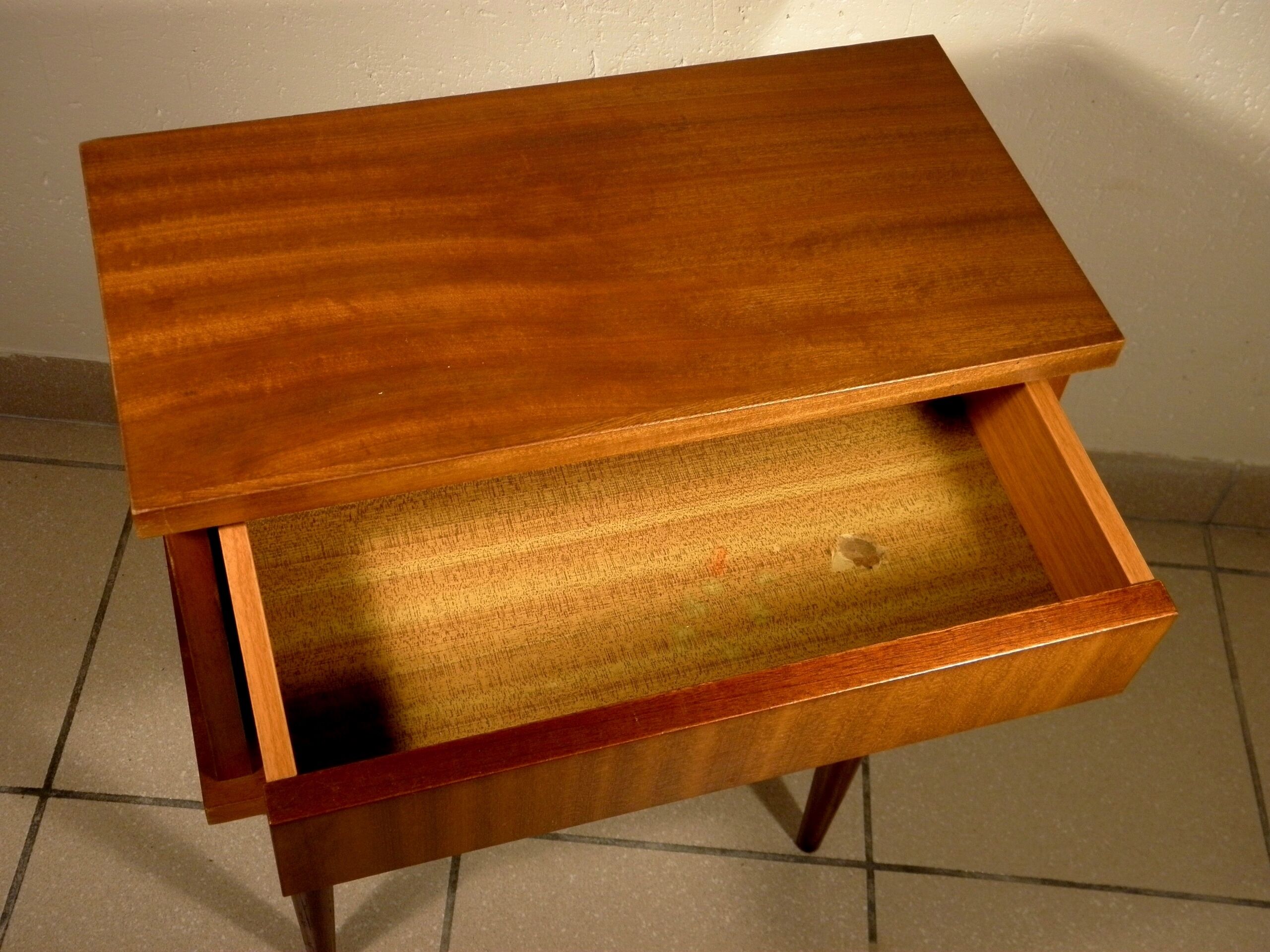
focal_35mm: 44
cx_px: 635
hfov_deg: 42.9
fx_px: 1614
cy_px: 476
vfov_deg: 32.9
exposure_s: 1/30
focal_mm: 7.9
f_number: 3.9
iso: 200
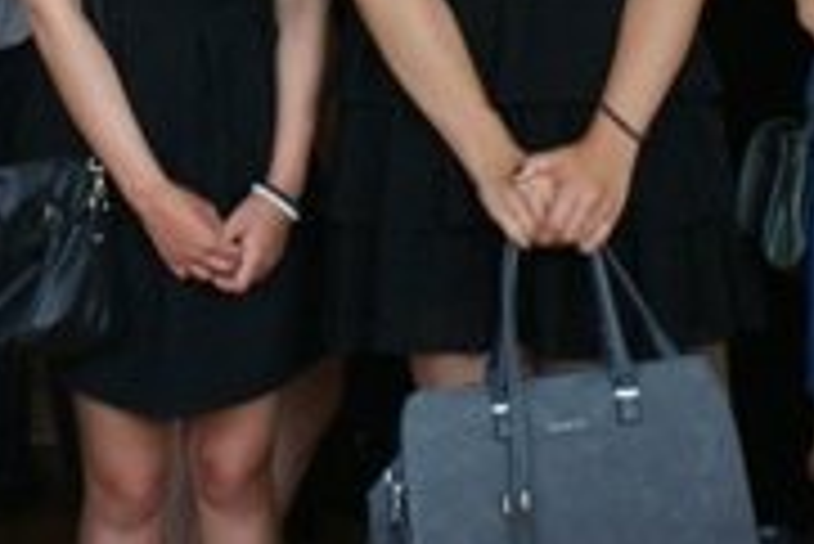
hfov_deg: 14.8
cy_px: -283
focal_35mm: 138
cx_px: 247
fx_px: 3123
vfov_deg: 9.7
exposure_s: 1/60
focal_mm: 26
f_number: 5.6
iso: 400
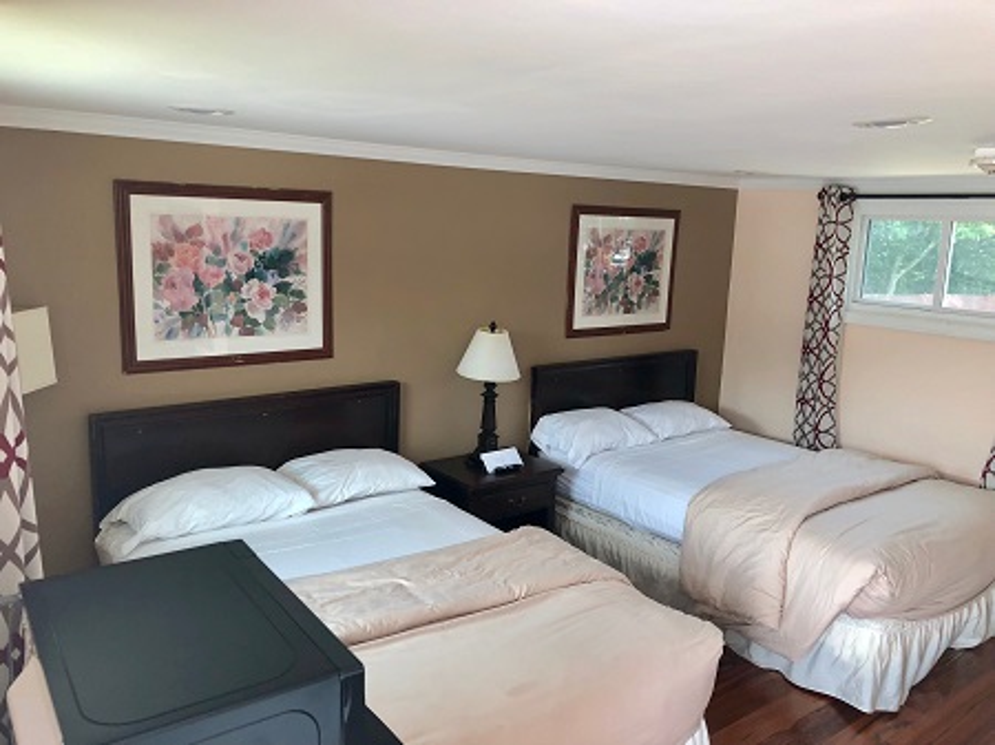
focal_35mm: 28
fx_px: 804
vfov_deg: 49.7
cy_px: 372
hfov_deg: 63.5
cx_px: 498
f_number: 1.8
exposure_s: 1/120
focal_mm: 3.99
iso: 50
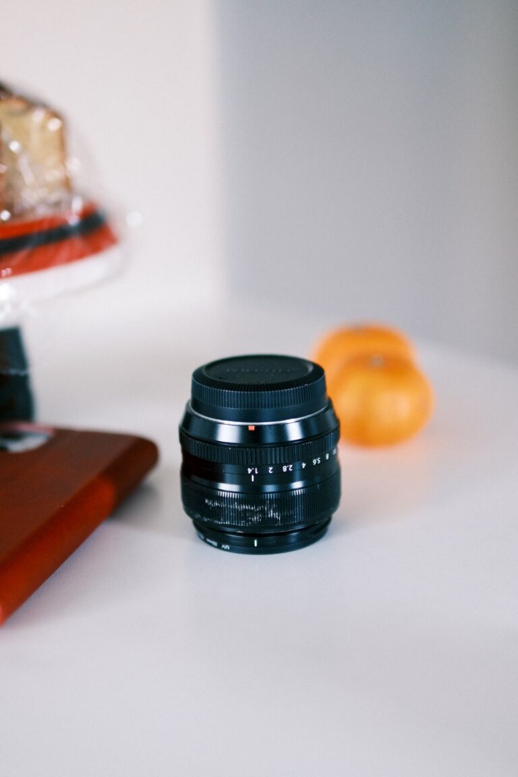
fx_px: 971
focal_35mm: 45
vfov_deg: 43.6
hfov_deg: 29.9
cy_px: 388
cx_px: 259
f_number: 1.4
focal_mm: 30
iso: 500
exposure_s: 1/100
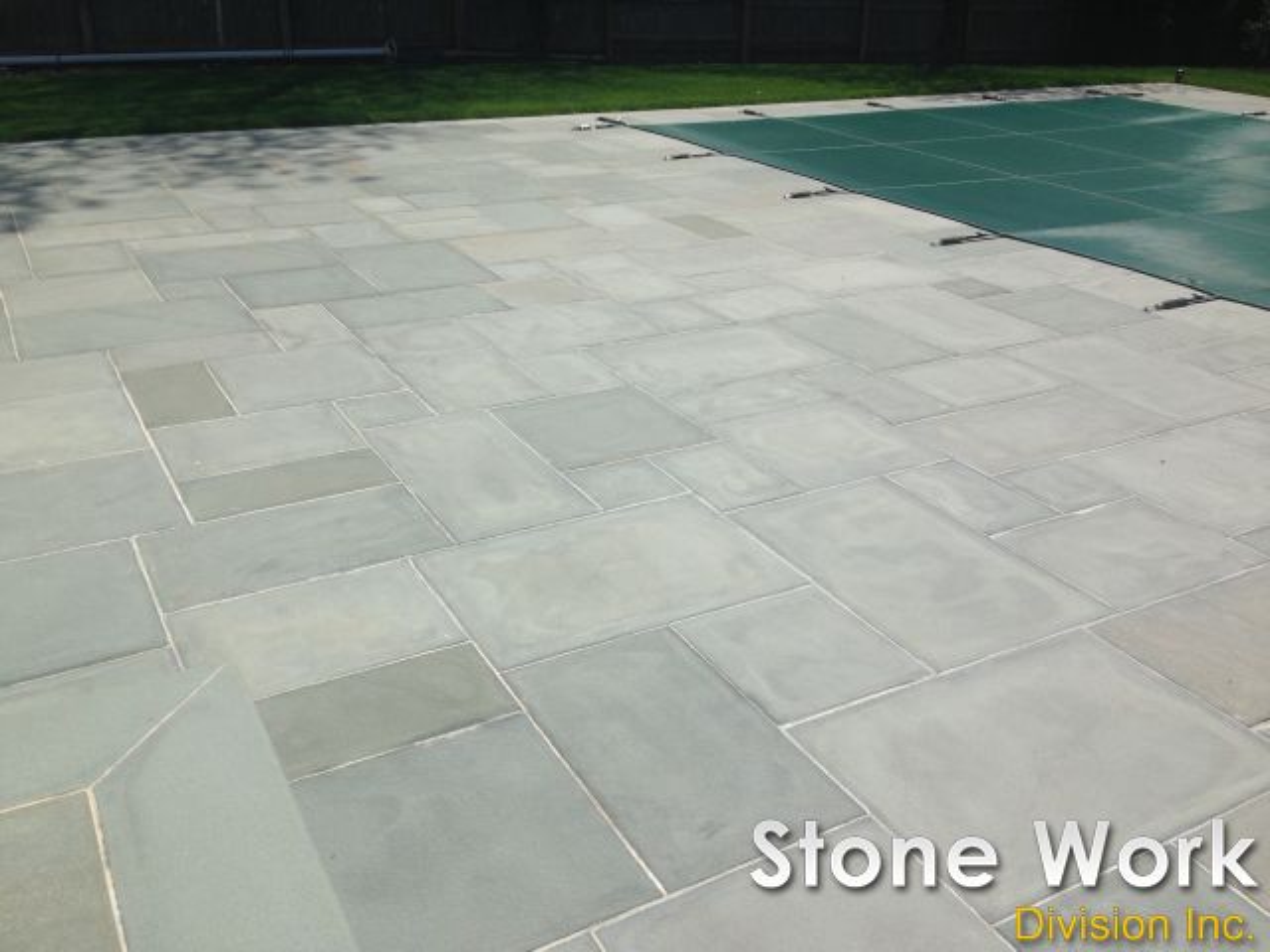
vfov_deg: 42.9
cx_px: 635
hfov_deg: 55.4
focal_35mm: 33
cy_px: 476
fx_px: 1211
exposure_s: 1/2857
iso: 50
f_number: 2.4
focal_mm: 4.12
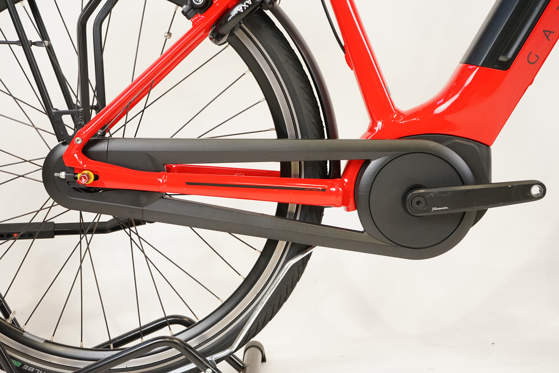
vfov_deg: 21.9
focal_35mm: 62
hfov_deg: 32.4
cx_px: 280
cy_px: 186
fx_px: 963
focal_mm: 62
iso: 3200
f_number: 5.6
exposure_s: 1/200
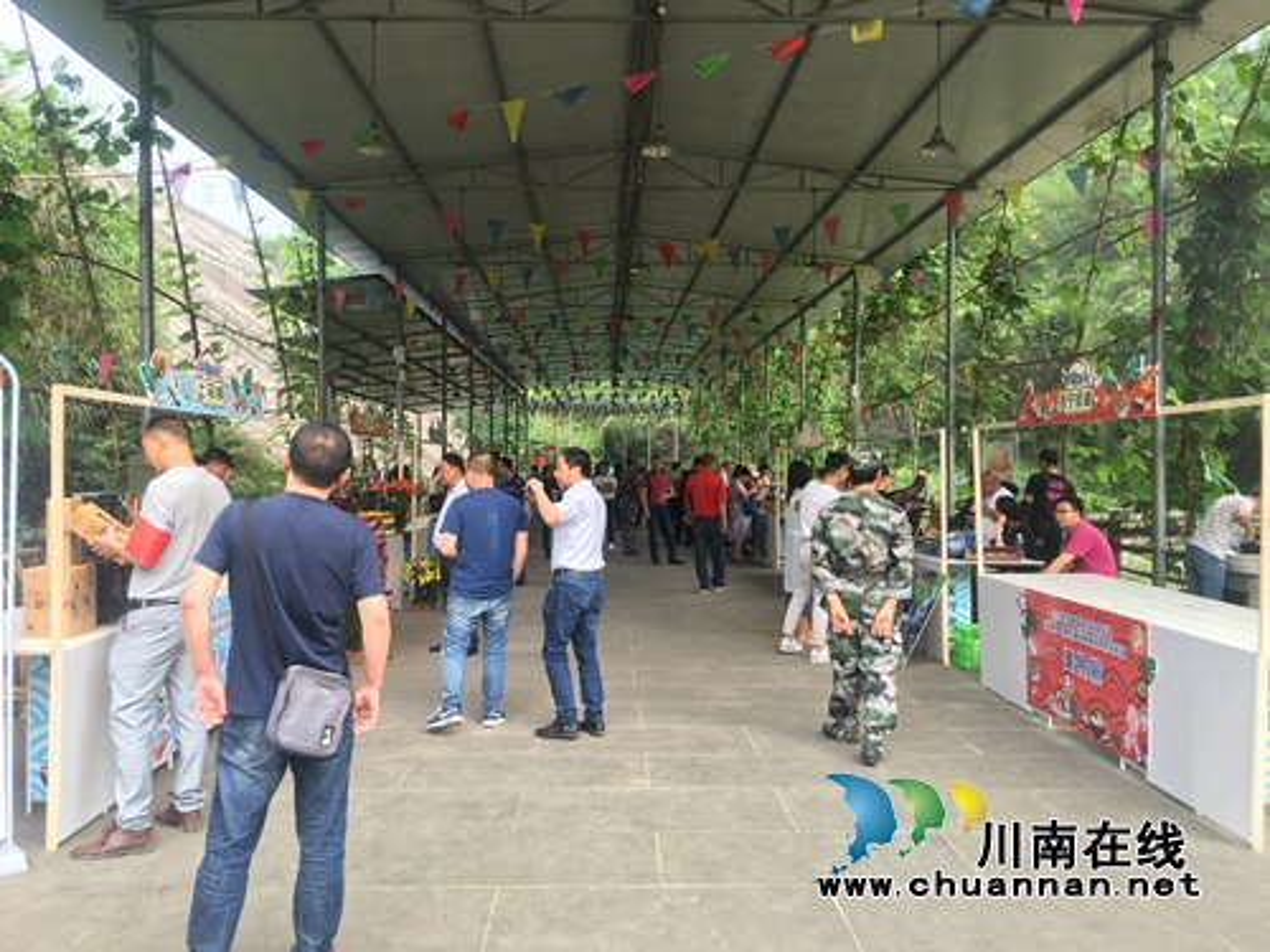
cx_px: 635
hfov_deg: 61.7
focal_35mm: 29
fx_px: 1064
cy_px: 476
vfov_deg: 48.2
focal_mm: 4.15
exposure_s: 1/116
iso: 25
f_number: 2.2
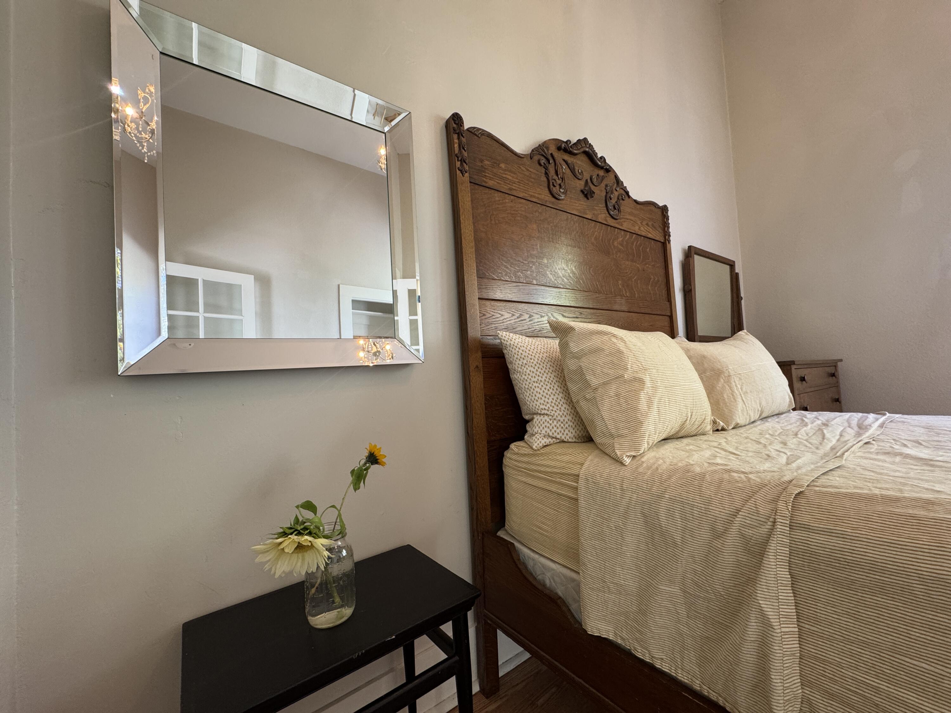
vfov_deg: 85.7
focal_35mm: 14
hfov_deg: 102.1
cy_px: 356
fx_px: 385
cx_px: 476
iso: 160
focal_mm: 2.22
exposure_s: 1/60
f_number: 2.2
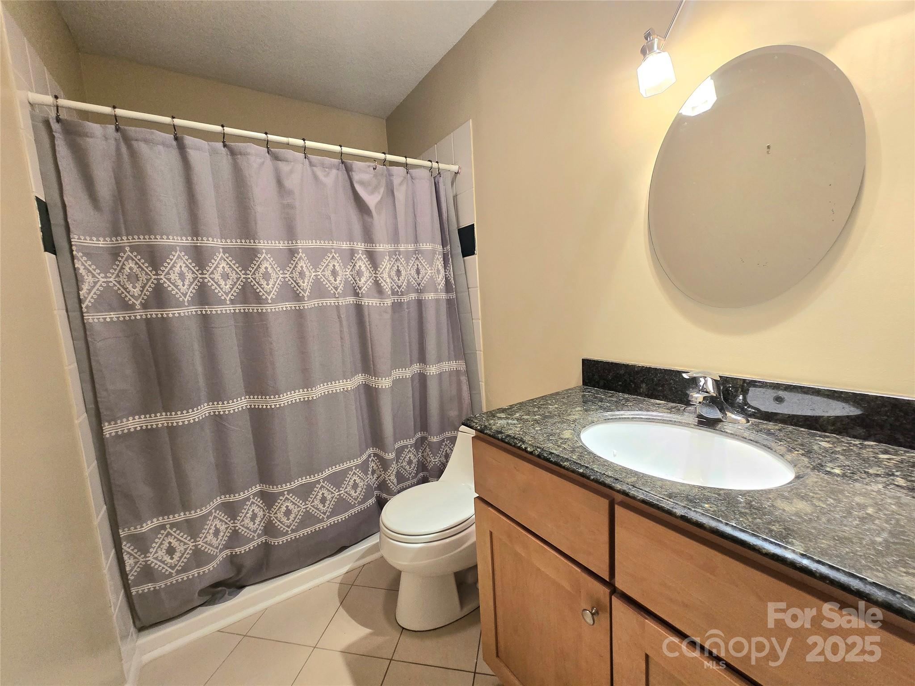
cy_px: 343
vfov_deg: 89.9
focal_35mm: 13
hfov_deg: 106.2
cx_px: 458
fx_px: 344
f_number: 2.2
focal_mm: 2.2
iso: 200
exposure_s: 1/60.2
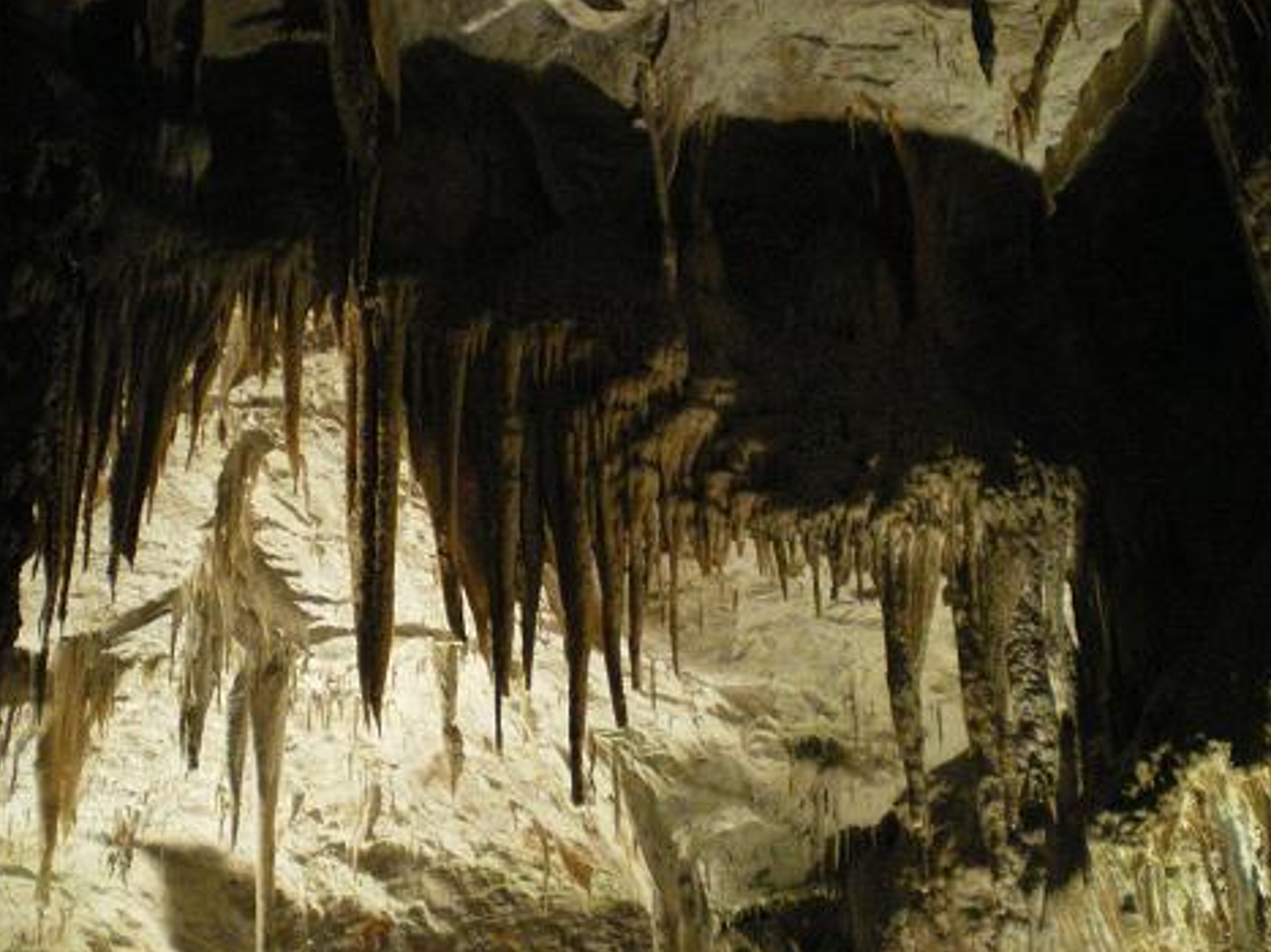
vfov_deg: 33.6
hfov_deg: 43.8
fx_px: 1578
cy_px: 514
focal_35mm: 43
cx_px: 555
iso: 1000
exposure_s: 1/30
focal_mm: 6.3
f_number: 3.1
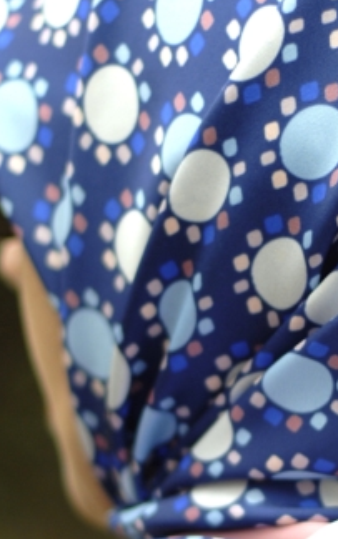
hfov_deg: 6.2
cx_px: 300
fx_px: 3119
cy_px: 476
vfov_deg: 9.8
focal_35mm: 212
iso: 100
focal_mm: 50
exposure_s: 1/2500
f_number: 1.6
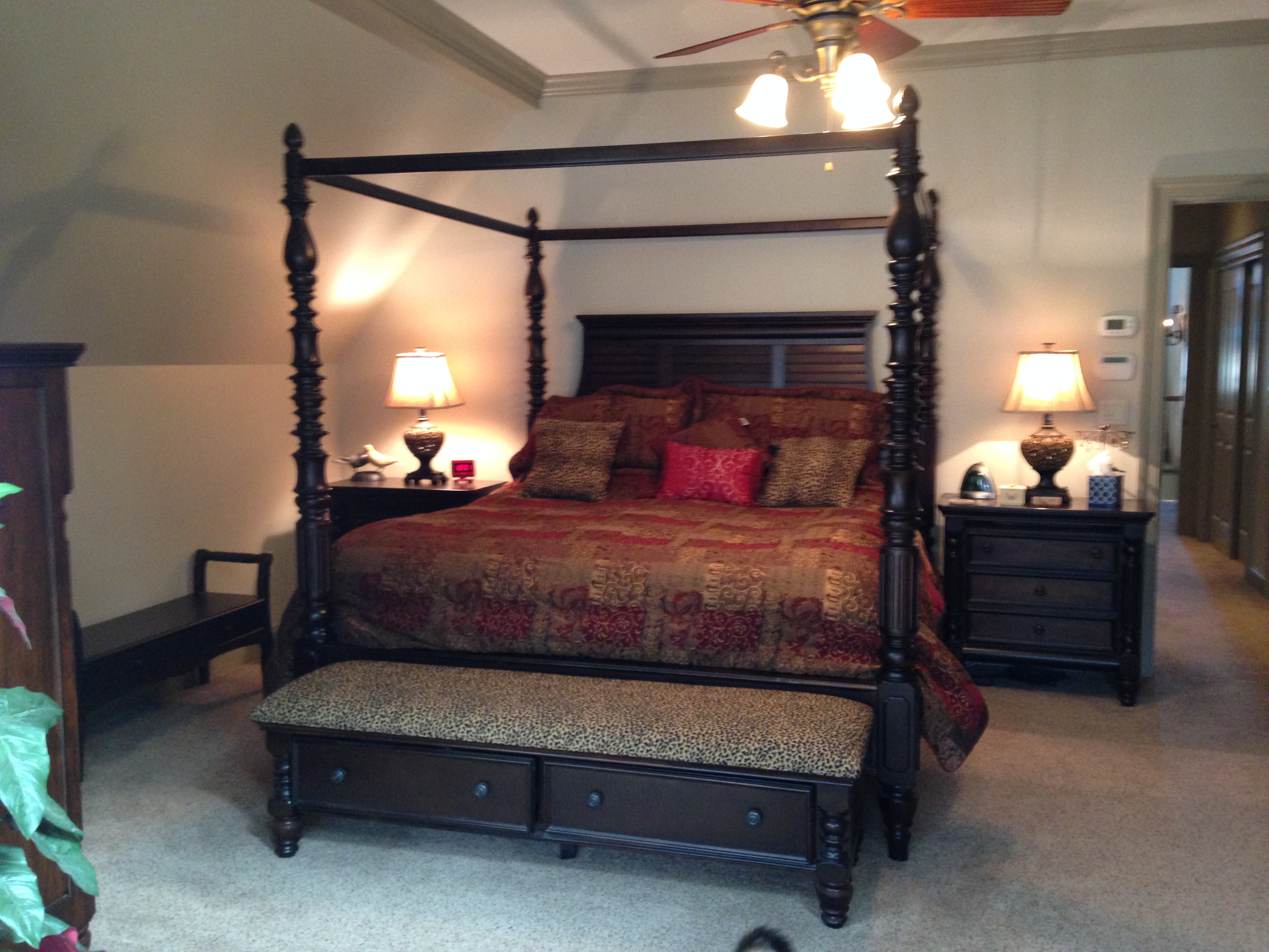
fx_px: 1210
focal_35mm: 33
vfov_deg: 42.9
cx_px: 634
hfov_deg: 55.4
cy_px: 476
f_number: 2.4
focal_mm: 4.12
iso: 250
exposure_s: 1/20
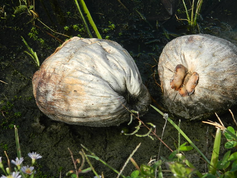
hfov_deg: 16.0
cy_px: 74
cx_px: 124
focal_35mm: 123
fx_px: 842
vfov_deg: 12.0
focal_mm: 18.6
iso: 80
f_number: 4.5
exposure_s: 1/320
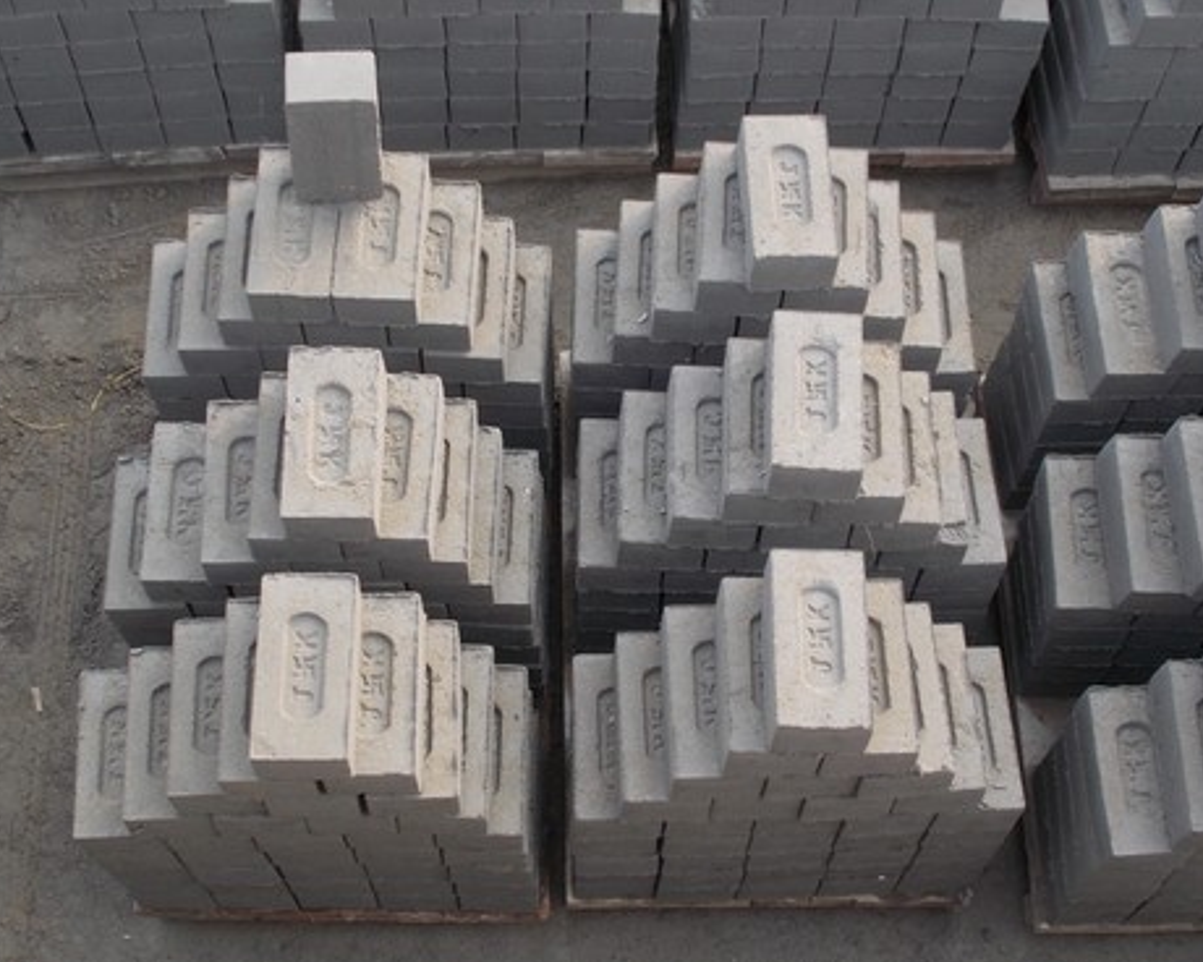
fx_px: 1887
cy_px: 488
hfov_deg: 35.4
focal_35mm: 53
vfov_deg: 28.6
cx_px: 570
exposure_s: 1/60
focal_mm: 9
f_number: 4.5
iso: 80
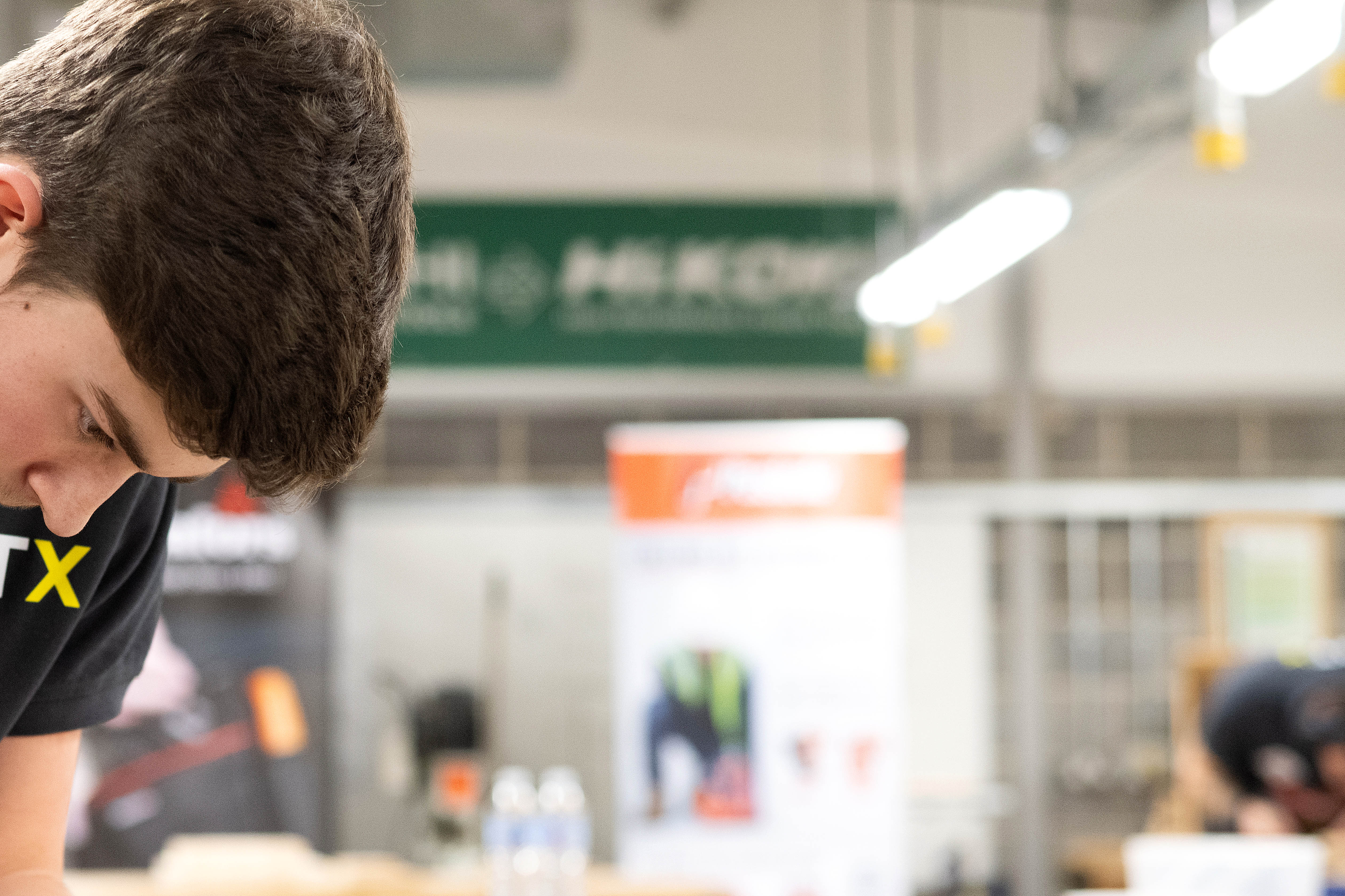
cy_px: 645
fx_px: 3063
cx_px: 280
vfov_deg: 16.6
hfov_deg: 24.4
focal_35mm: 82
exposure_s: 1/250
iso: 1600
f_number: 3.5
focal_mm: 50
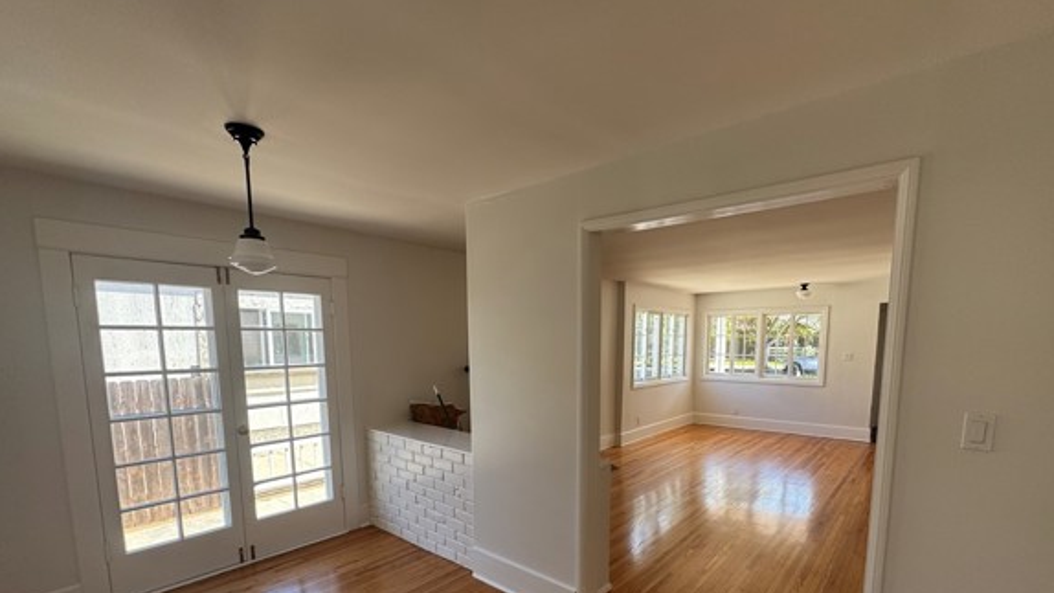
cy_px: 395
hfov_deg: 95.8
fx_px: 475
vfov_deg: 62.4
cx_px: 555
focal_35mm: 17
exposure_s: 1/99
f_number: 2.2
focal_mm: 2.22
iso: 50
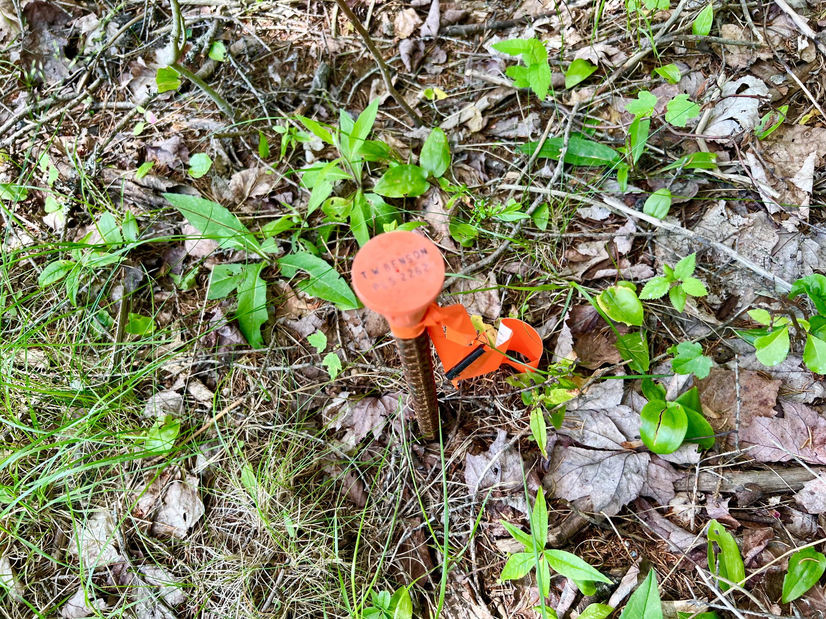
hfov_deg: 67.3
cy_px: 310
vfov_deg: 53.1
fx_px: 620
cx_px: 413
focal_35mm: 26
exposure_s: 1/121
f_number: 1.5
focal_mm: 5.7
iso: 64
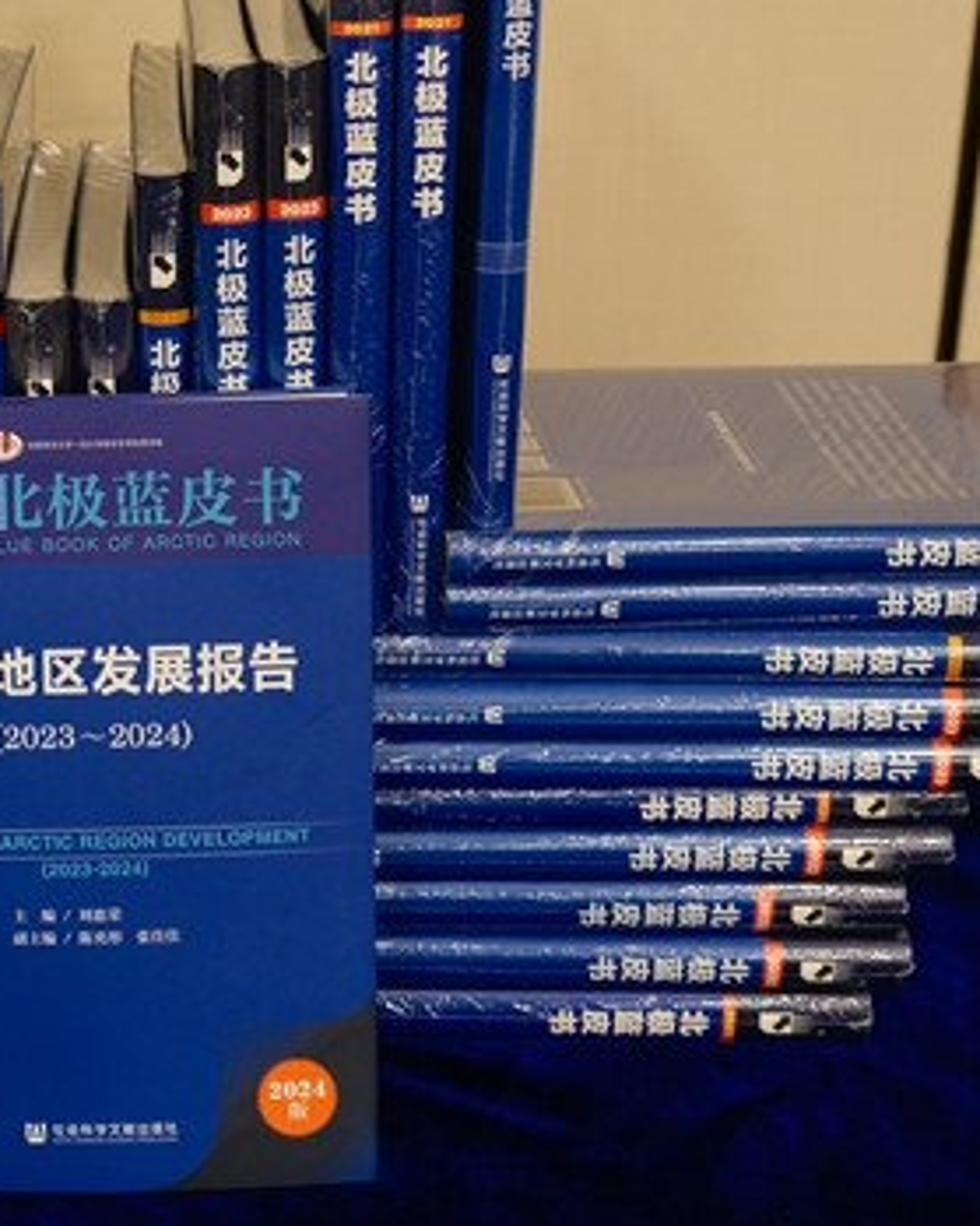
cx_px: 53
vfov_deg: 24.1
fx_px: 2865
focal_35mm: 79
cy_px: 474
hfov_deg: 19.0
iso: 320
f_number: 3.2
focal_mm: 27.7
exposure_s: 1/13
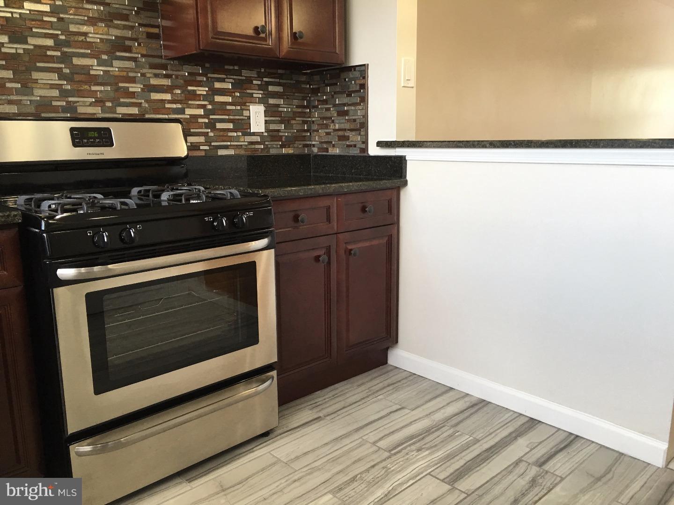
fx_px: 565
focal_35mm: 29
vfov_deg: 48.2
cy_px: 252
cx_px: 337
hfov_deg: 61.7
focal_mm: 4.15
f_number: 2.2
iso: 40
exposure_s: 1/30
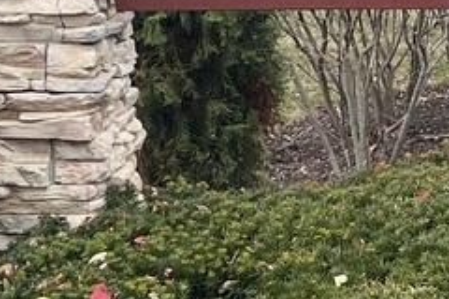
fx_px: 2020
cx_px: 645
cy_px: 24
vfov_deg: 8.4
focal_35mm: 162
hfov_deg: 12.2
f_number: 1.6
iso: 50
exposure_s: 1/477
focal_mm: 5.1
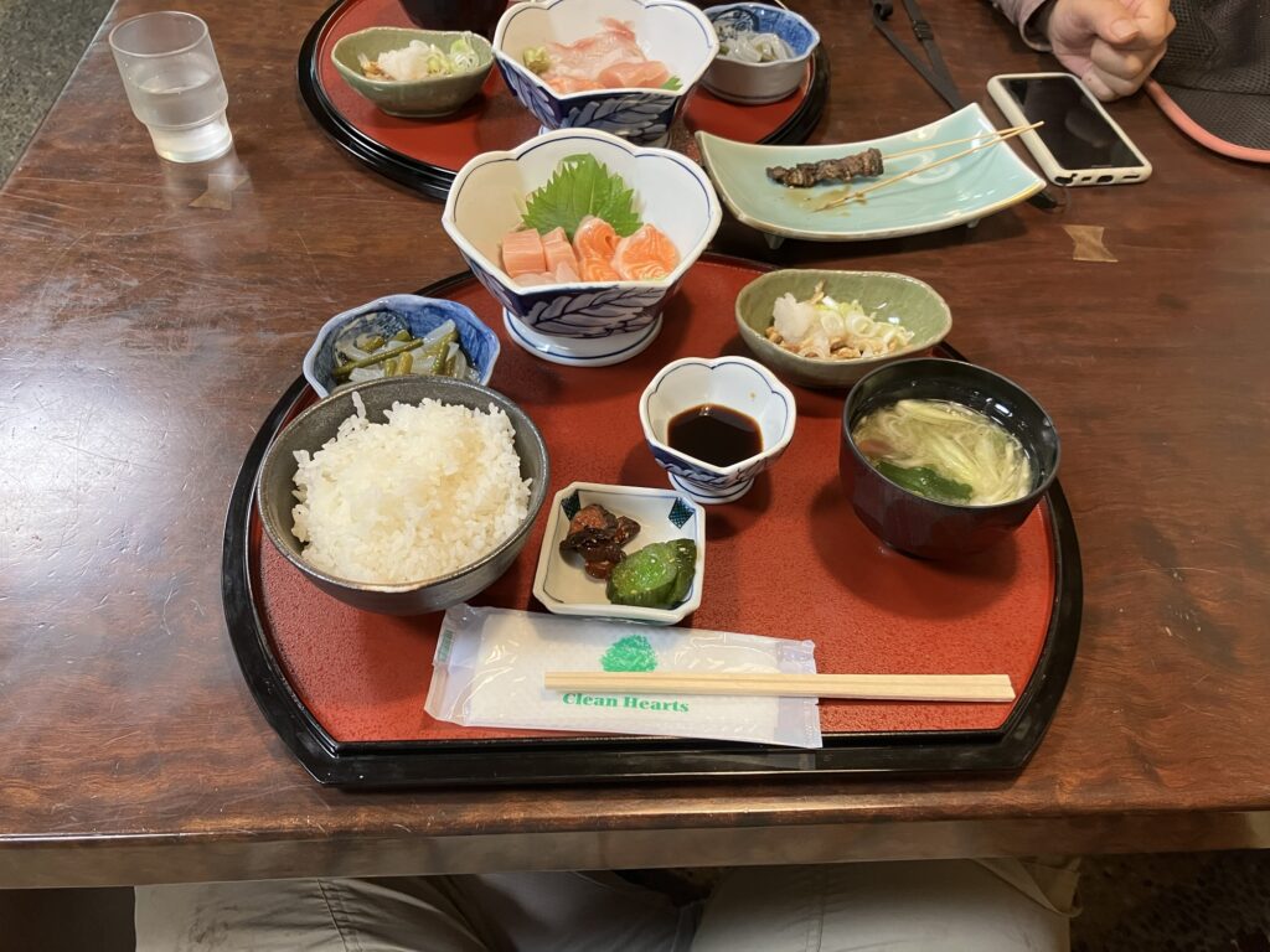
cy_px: 476
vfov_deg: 49.7
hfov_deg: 63.4
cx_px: 635
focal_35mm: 28
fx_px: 1027
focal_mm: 3.99
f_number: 1.8
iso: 160
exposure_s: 1/60
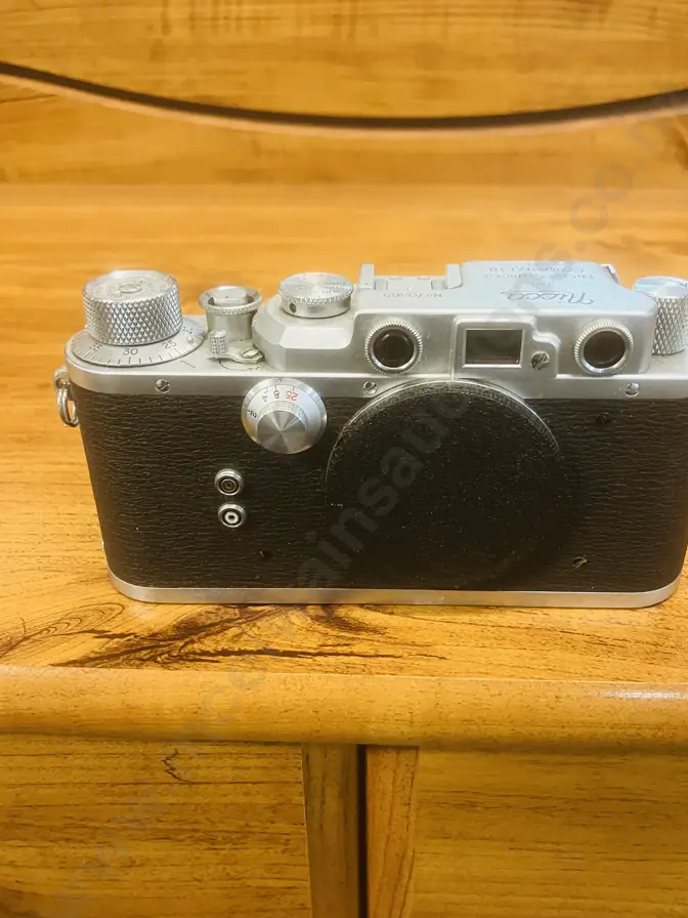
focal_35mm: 32
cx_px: 369
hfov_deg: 44.1
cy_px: 507
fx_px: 848
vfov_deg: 56.7
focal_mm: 3.99
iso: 250
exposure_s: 1/33
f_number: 1.8
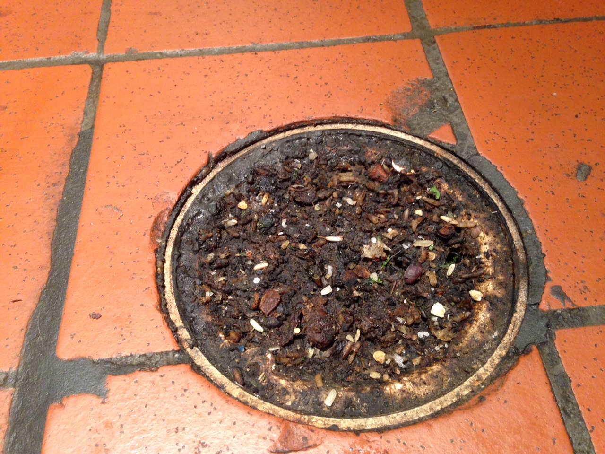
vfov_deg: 42.9
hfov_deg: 55.4
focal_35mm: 33
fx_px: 577
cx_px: 302
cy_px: 227
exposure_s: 1/20
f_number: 2.4
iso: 200
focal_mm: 4.12
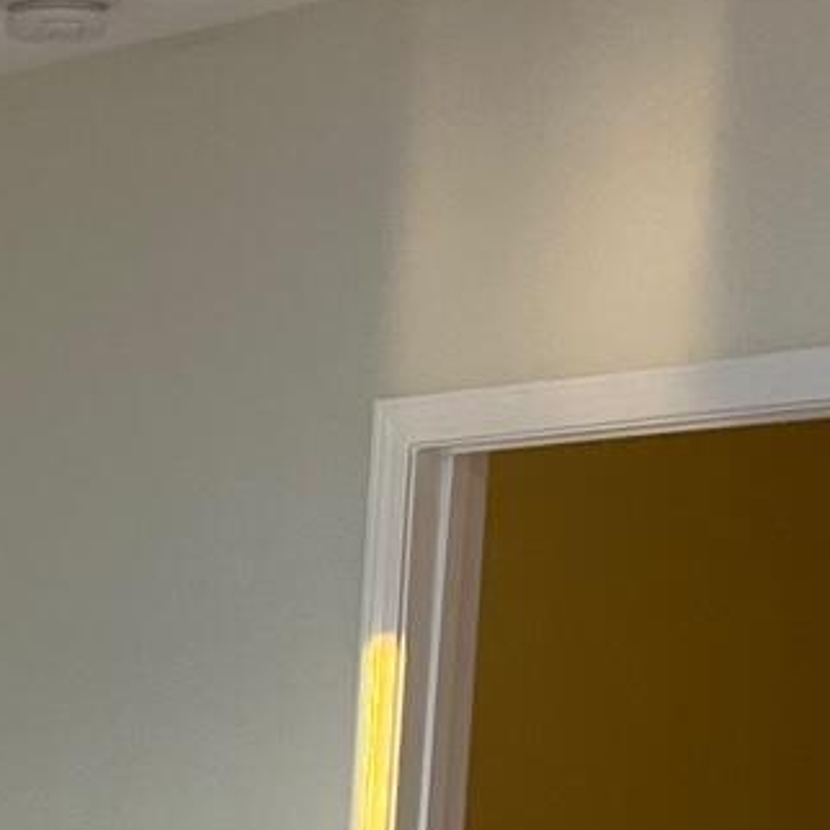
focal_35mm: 144
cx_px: -755
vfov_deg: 11.4
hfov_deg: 11.1
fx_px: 3906
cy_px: 1415
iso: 80
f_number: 1.6
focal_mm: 5.1
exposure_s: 1/60
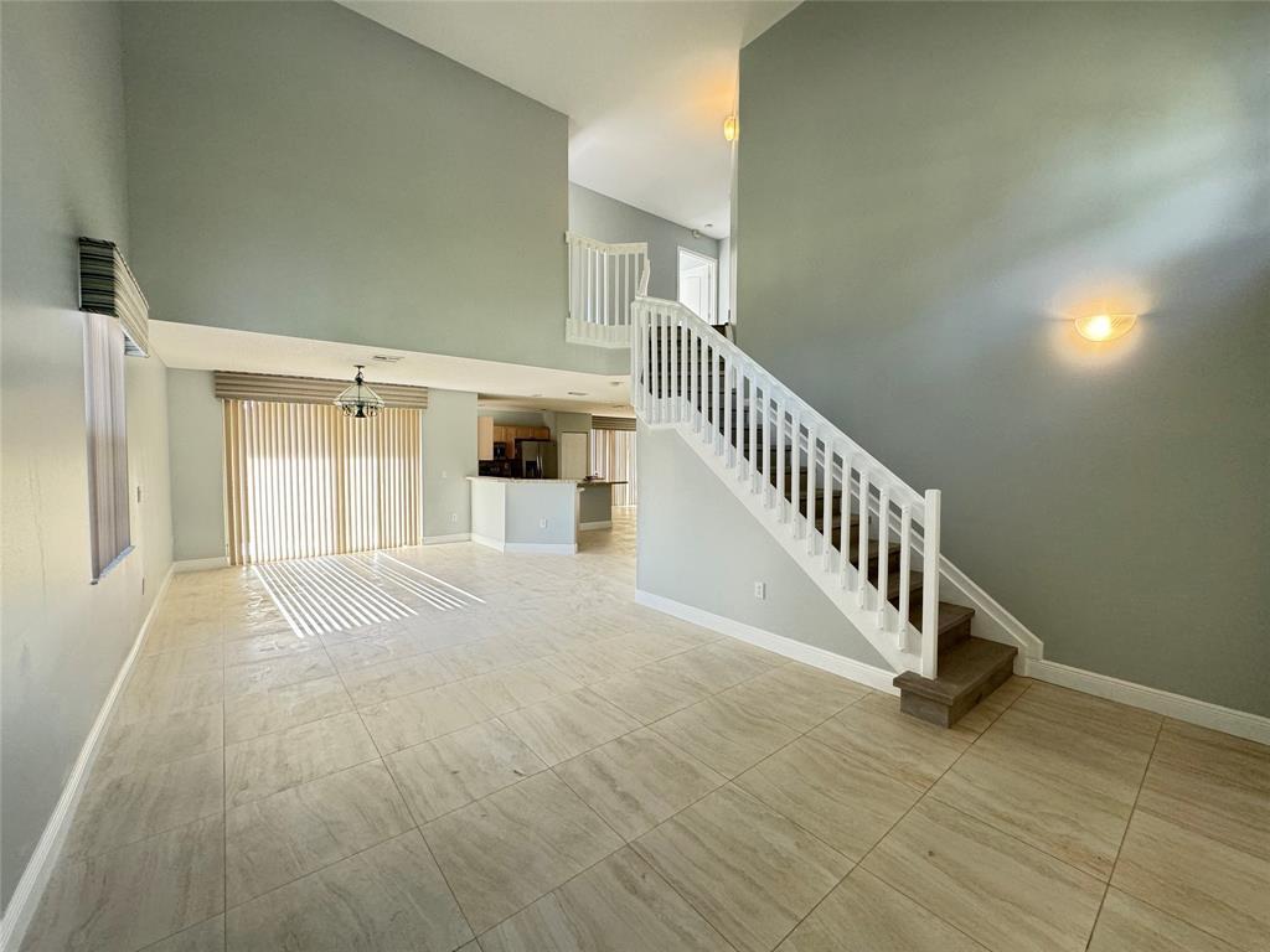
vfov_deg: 85.7
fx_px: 514
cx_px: 635
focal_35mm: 14
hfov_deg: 102.1
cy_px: 476
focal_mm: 2.22
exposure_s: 1/99
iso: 200
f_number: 2.2
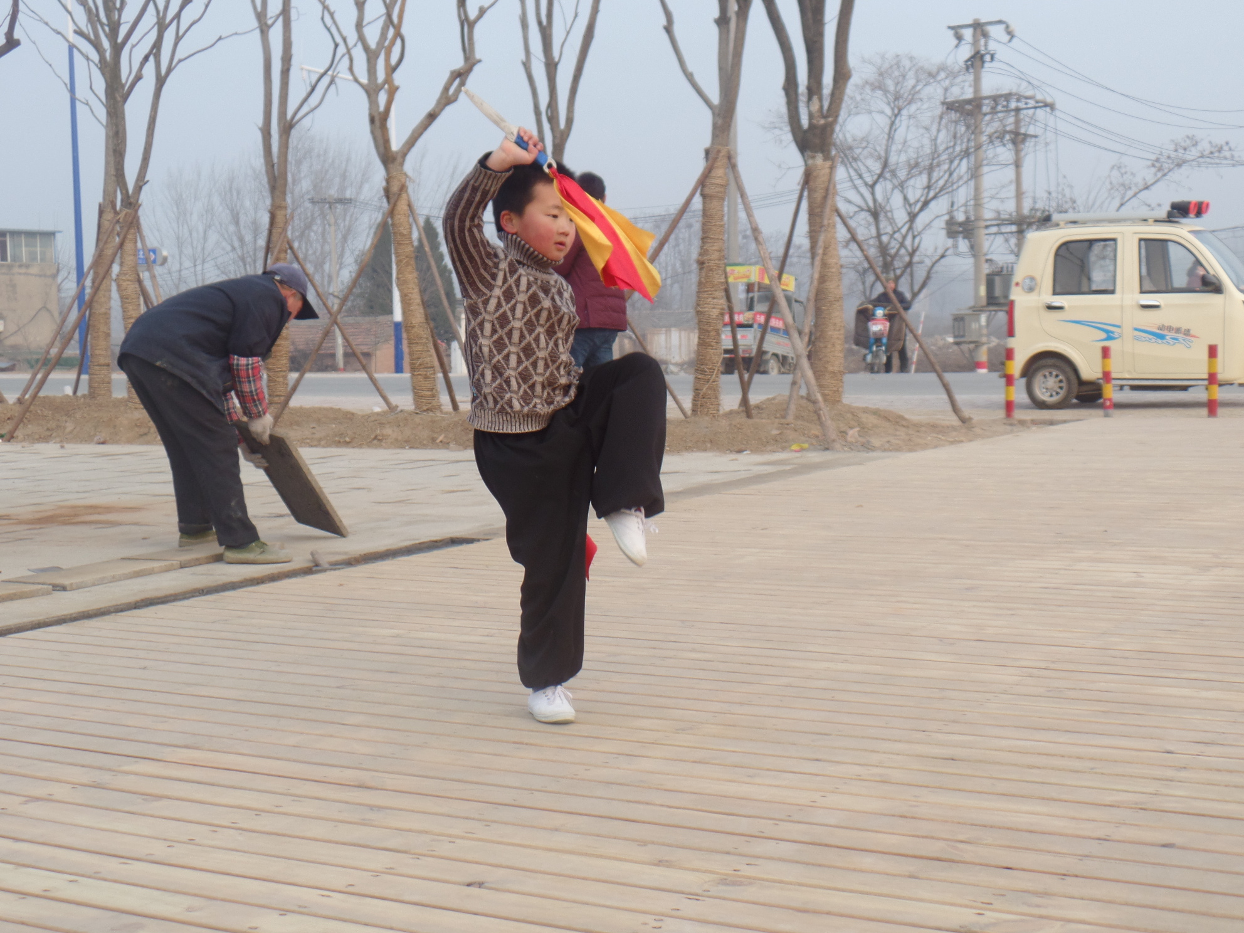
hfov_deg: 36.8
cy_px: 466
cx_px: 622
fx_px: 1869
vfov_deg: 28.0
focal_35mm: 52
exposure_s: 1/180
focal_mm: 9.2
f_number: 3.4
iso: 80
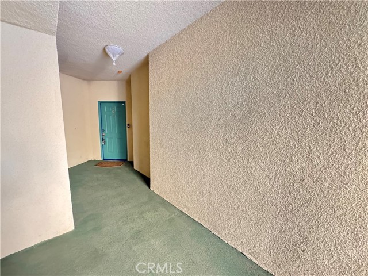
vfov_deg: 85.7
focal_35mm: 14
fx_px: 149
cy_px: 138
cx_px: 184
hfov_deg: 102.1
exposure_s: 1/40
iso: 1600
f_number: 2.2
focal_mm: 2.22
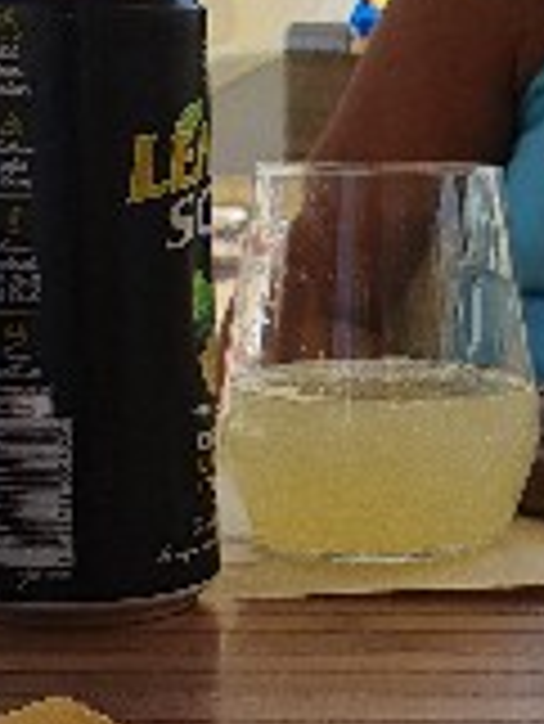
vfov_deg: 20.2
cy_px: 346
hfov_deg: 14.7
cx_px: 692
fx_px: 2030
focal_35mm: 97
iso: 50
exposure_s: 1/1896
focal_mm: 4.32
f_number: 2.4
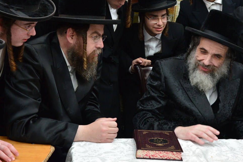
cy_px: 55
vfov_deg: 20.9
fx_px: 439
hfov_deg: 30.9
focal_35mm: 65
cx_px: 124
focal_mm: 45
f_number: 5.6
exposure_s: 1/100
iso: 2500
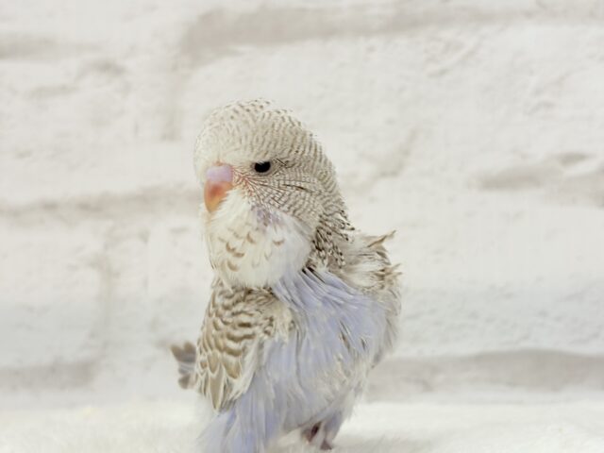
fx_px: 907
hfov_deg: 36.8
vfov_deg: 28.0
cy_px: 226
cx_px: 302
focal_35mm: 52
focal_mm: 5.96
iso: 40
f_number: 1.6
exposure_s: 1/50
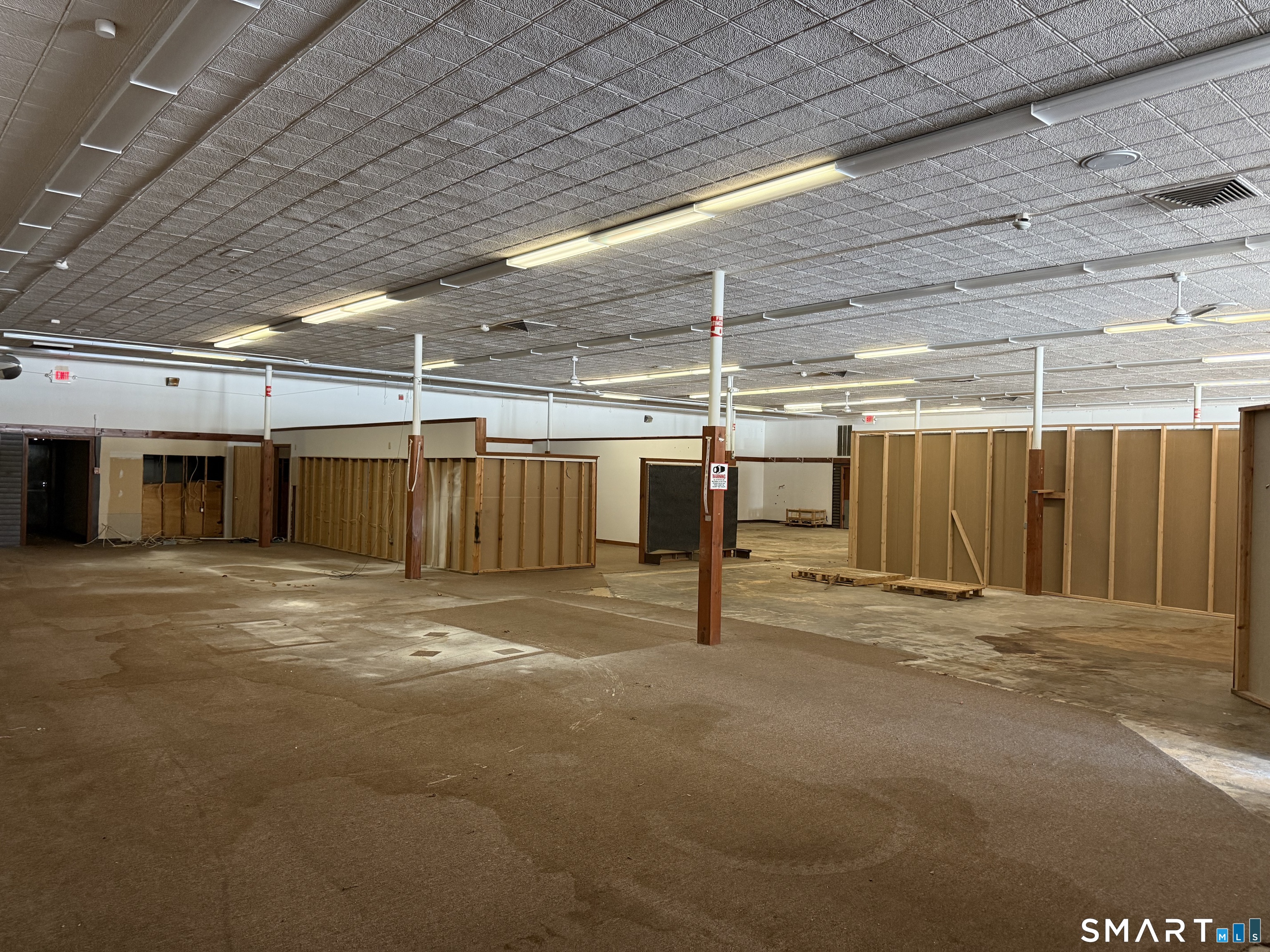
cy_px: 476
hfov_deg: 71.6
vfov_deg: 56.8
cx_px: 635
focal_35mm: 24
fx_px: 881
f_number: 1.78
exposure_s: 1/60
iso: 320
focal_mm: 6.76
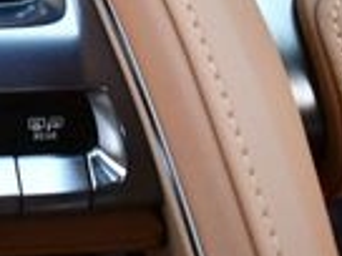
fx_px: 1610
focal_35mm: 163
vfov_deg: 8.7
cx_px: -287
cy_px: -231
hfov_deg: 11.2
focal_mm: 18
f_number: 3.5
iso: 720
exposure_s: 1/250
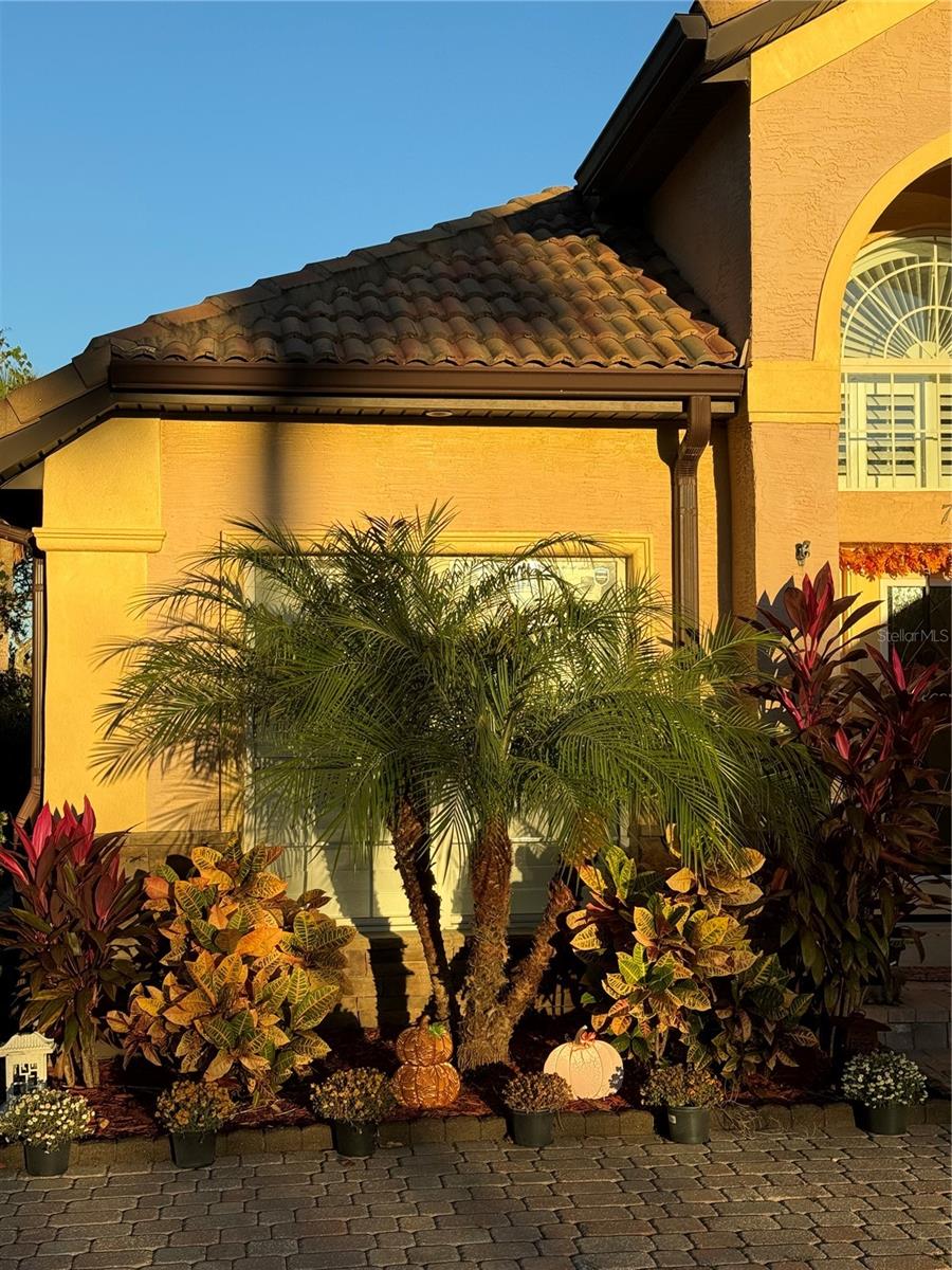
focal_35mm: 48
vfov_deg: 39.7
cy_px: 635
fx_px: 1760
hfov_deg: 30.3
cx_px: 476
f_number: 1.78
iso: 64
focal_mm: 6.76
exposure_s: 1/2331
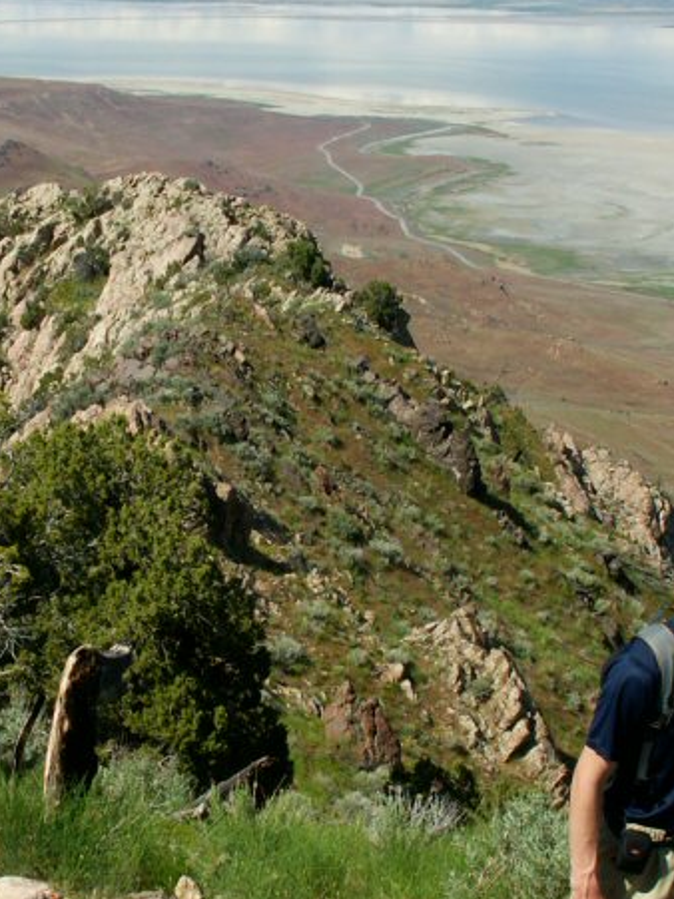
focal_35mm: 71
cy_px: 546
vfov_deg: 27.3
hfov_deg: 20.7
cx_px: 257
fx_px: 1844
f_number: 7.1
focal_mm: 8.24
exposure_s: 1/400
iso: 64
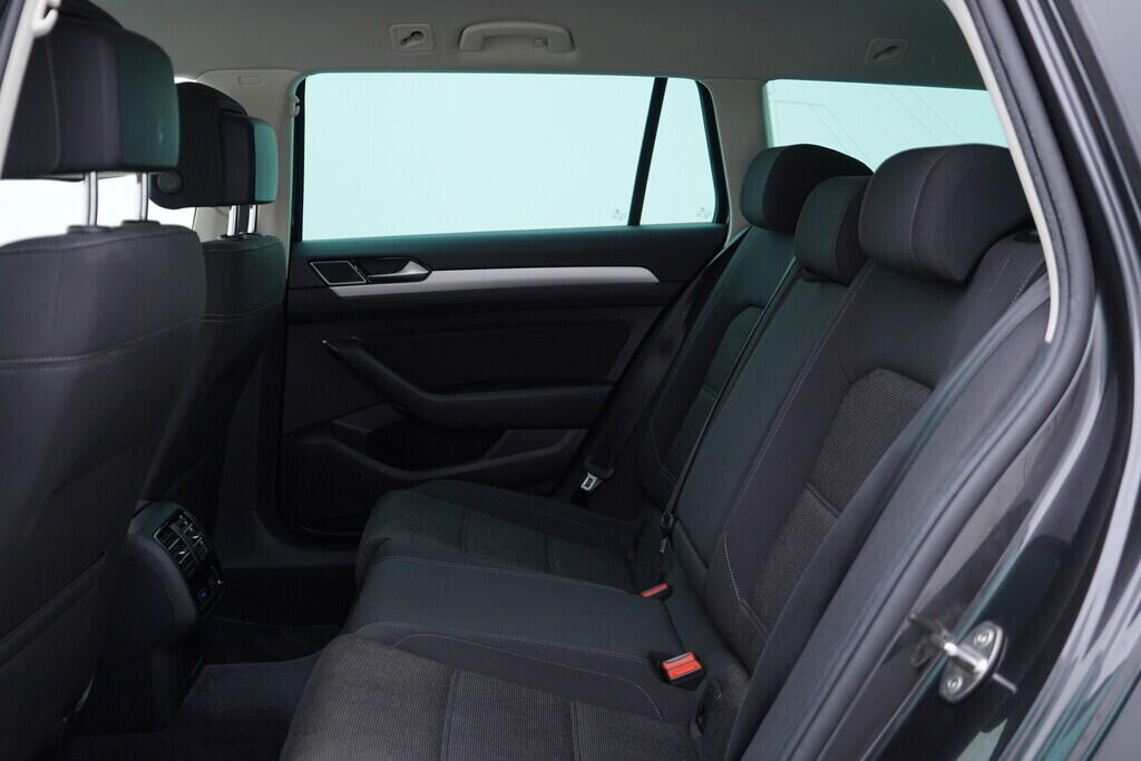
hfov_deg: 53.1
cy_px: 380
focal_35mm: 36
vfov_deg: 36.9
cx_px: 570
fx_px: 1141
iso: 160
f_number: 2.8
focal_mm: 24
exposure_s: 1/40
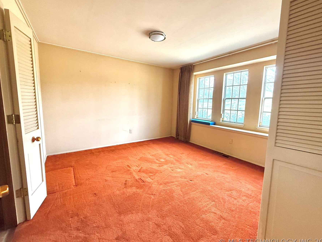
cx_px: 162
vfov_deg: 81.7
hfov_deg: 98.2
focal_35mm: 15
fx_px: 140
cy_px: 118
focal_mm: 2.22
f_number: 2.2
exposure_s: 1/72
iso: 320
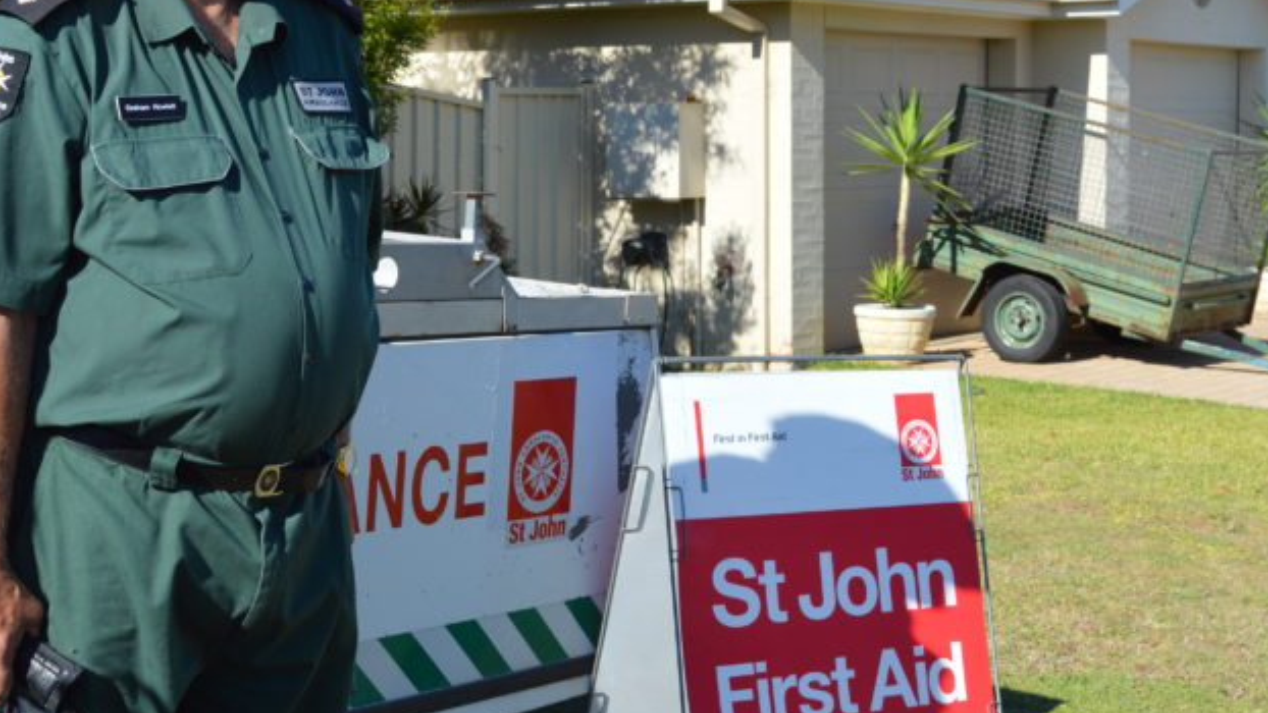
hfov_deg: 33.8
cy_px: 276
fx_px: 2085
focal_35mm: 62
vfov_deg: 19.4
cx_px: 695
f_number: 8
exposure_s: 1/250
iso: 100
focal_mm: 24
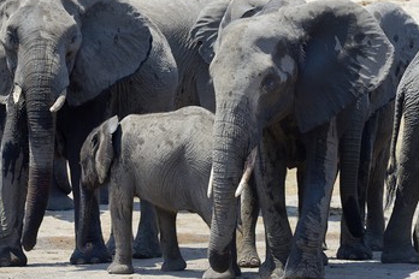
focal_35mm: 169
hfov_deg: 12.2
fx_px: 1967
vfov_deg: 8.1
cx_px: 173
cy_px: 136
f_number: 8
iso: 400
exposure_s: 1/500
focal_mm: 140
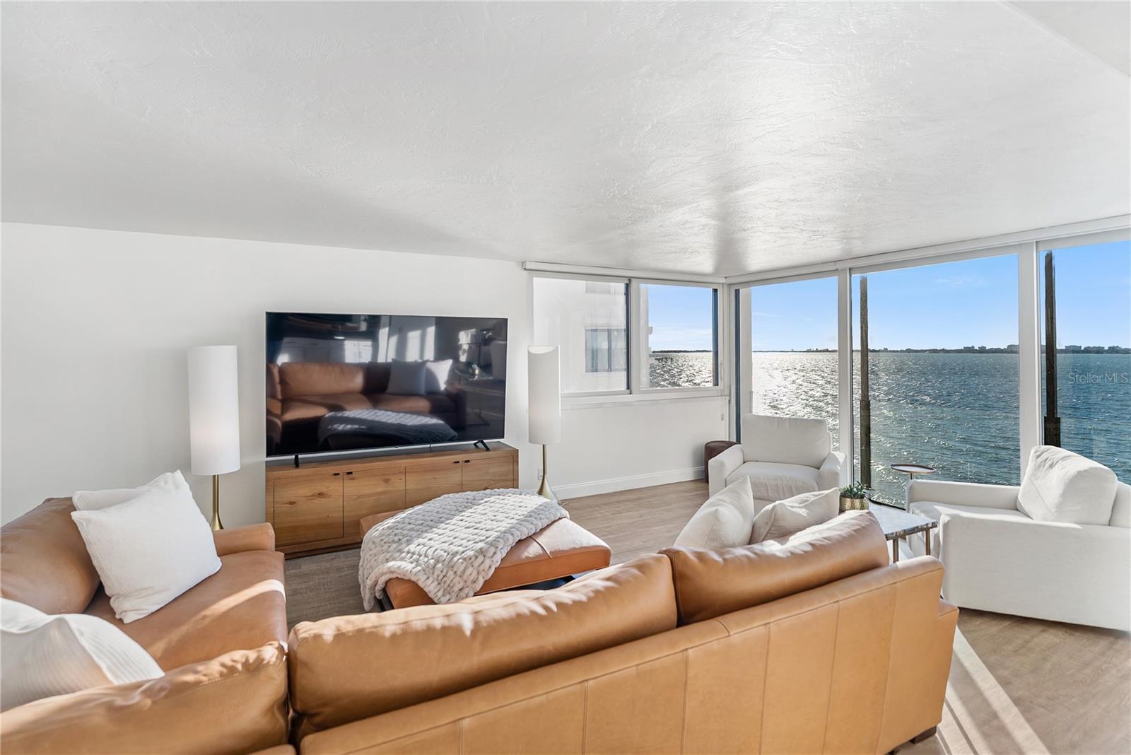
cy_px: 378
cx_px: 566
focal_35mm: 16
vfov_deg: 73.8
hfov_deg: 96.7
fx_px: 503
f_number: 3.2
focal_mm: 16
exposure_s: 1/320
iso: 40
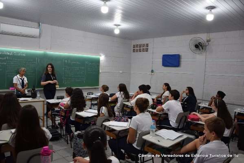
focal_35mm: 27
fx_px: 183
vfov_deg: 48.0
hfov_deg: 67.4
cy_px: 82
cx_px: 122
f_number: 4
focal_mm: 18
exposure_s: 1/60
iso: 400
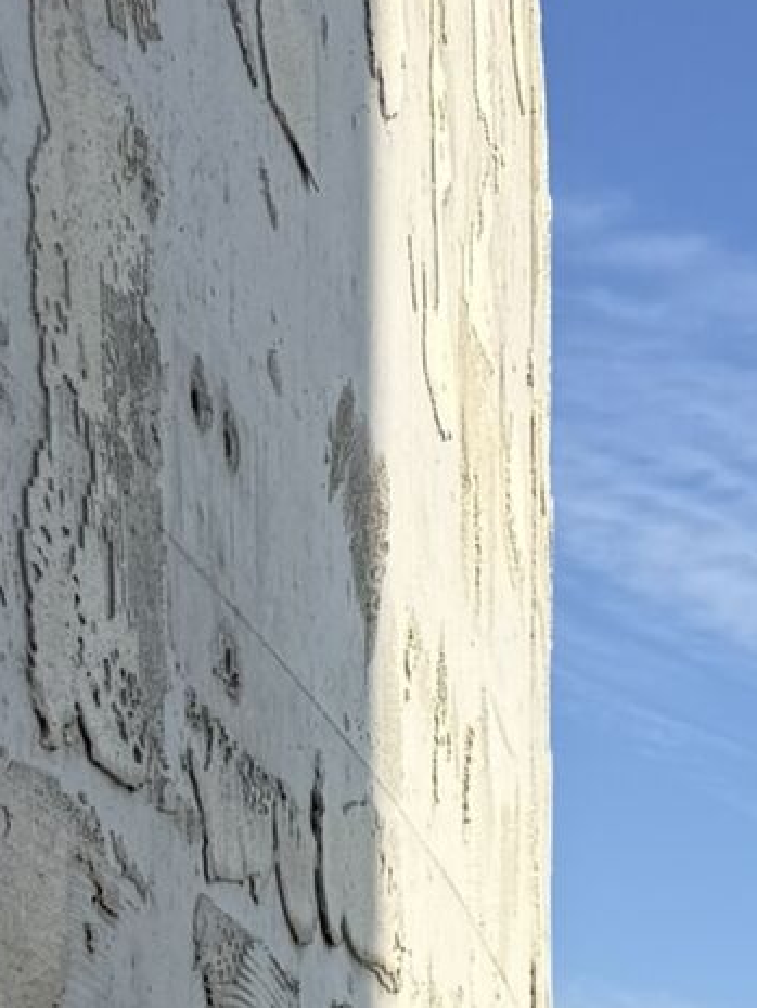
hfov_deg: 13.3
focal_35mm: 99
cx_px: 1401
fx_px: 2885
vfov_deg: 17.0
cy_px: 1708
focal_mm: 6.76
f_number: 1.78
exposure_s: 1/4405
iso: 80
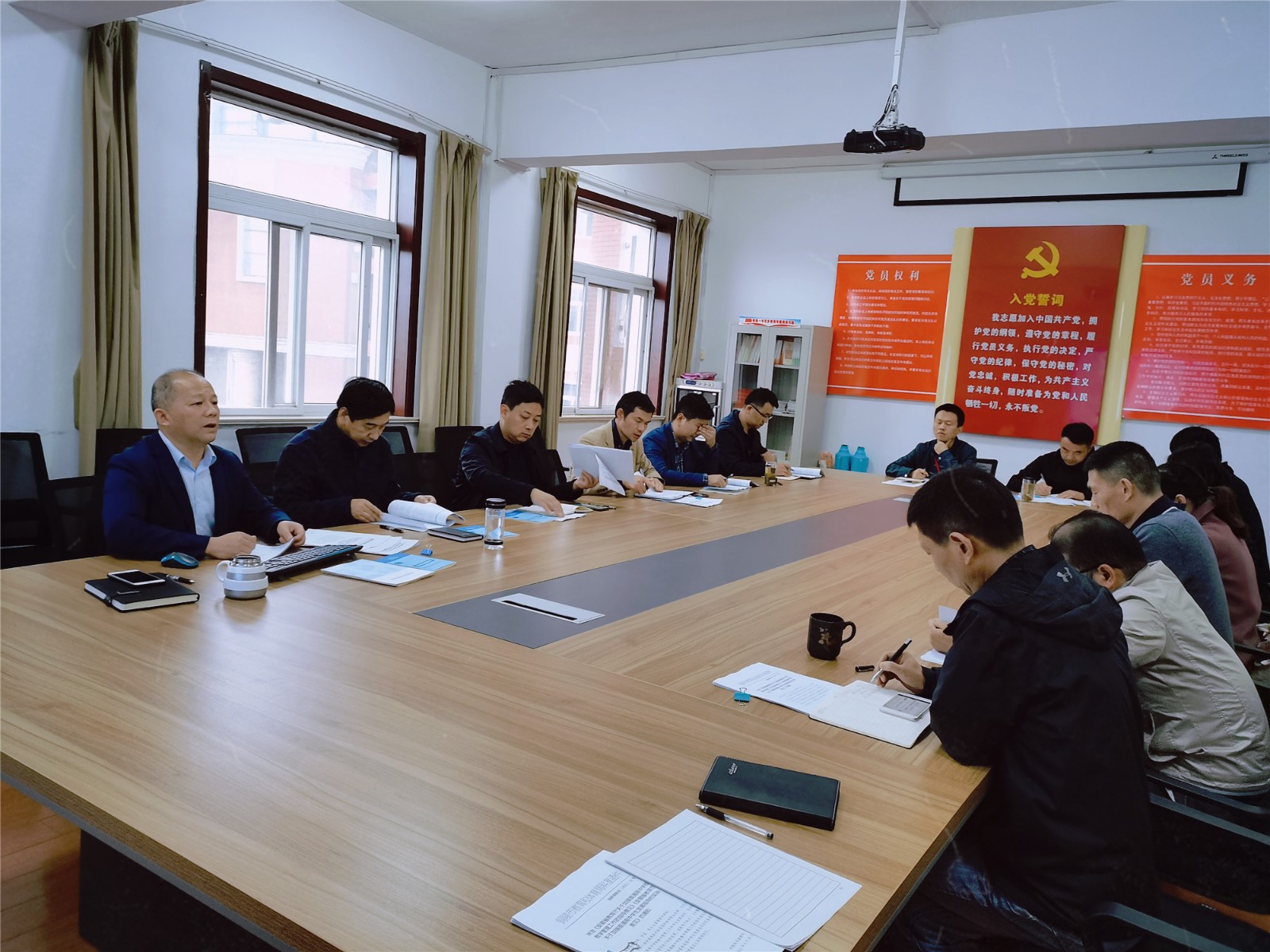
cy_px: 476
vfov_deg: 53.1
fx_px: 954
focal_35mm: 26
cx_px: 635
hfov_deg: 67.3
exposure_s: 1/50
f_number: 1.8
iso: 320
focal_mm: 5.58
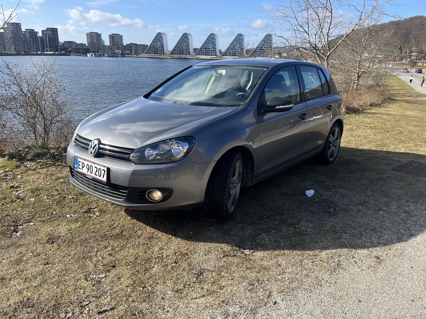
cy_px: 160
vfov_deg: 53.1
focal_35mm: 26
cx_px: 213
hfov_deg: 67.3
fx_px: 320
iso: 50
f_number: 1.6
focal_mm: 5.1
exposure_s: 1/1832
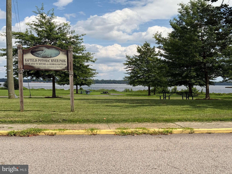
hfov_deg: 39.7
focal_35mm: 48
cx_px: 116
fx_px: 322
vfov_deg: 30.3
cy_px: 87
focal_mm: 6.76
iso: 64
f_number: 1.78
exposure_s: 1/6024
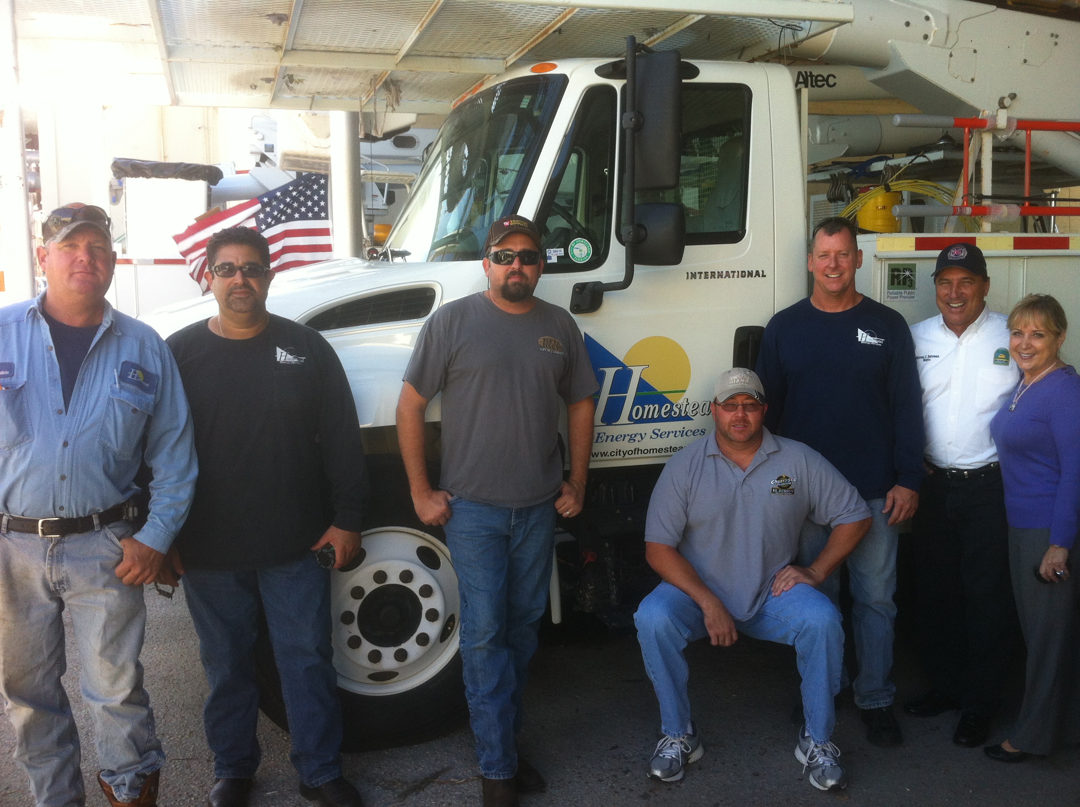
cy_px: 404
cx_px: 540
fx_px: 1090
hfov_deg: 52.7
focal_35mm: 35
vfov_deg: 40.6
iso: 80
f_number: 2.8
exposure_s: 1/125
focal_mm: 3.85
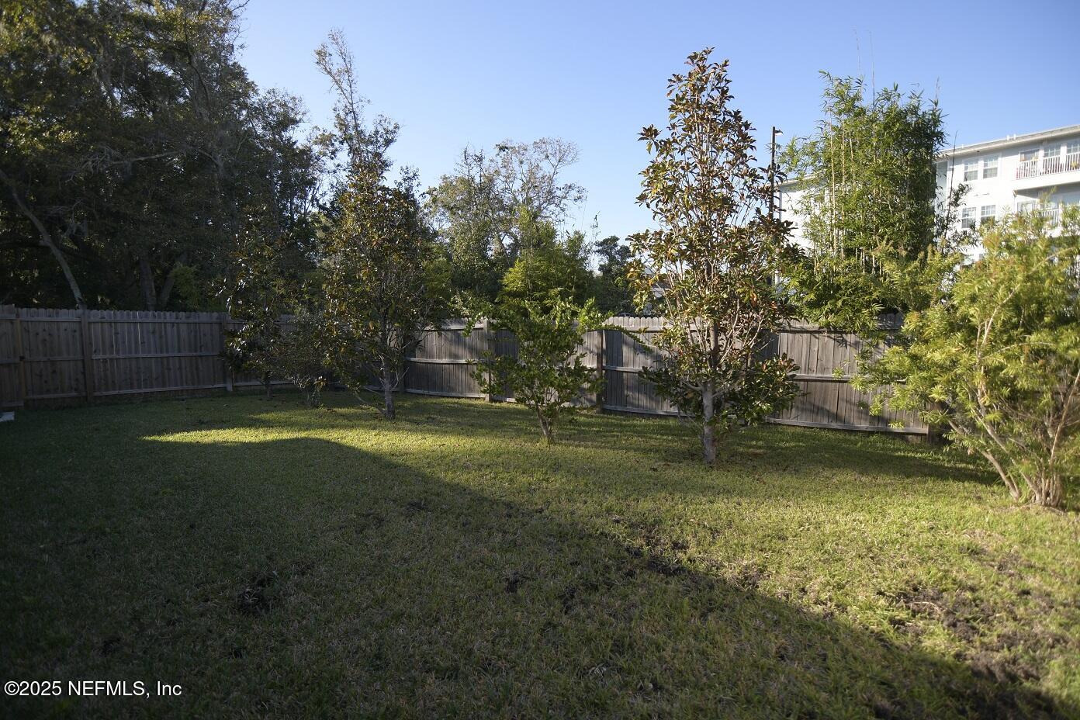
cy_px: 360
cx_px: 540
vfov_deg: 73.7
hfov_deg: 96.7
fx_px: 480
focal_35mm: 16
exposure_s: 1/640
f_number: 2.8
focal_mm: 11
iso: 100
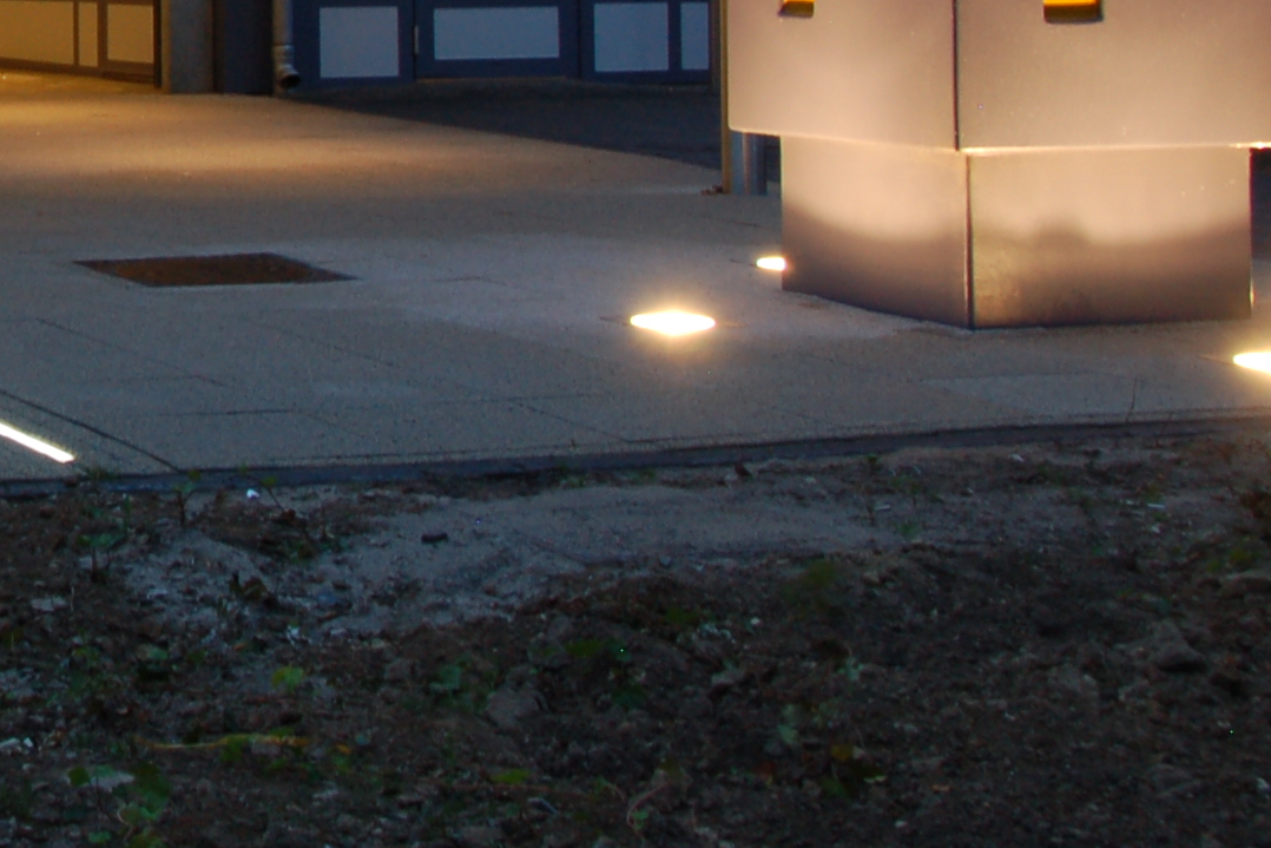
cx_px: -274
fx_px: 3248
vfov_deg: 14.4
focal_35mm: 92
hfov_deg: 20.6
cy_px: -190
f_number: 14
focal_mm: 22
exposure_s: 1/1.6
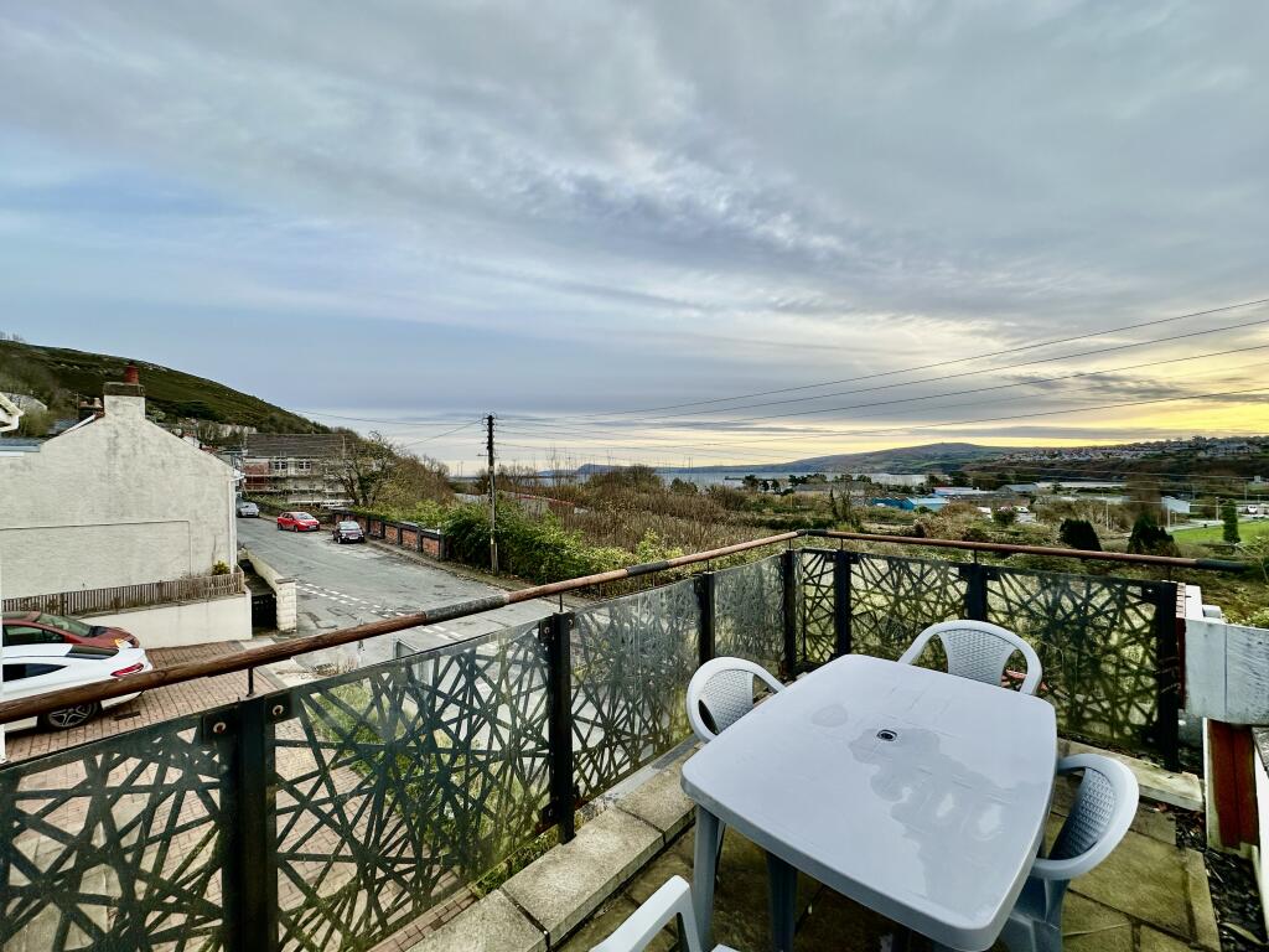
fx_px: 513
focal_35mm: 14
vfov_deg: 85.7
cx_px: 634
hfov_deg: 102.1
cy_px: 476
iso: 40
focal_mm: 2.22
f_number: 2.2
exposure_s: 1/332
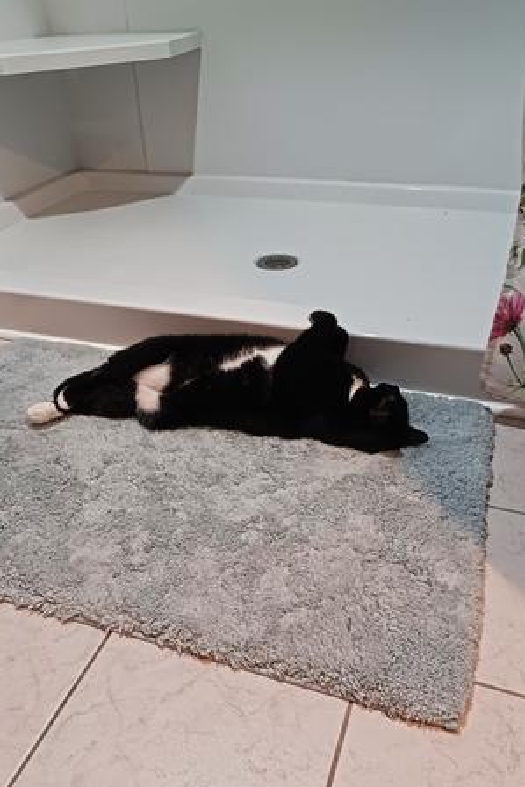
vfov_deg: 63.6
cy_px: 409
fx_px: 634
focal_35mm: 29
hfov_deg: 45.0
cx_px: 259
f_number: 1.8
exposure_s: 1/24
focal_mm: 4.6
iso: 500
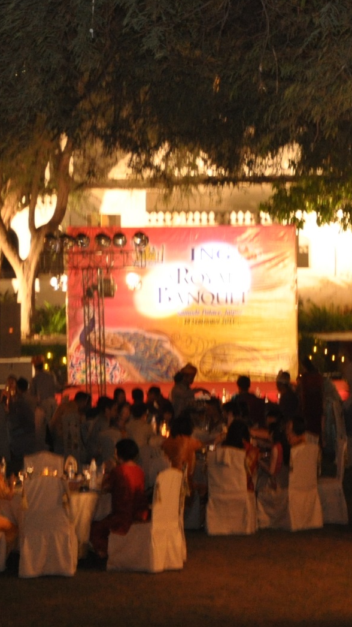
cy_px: 276
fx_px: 2095
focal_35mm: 126
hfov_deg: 9.6
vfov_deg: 17.0
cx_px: 50
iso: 800
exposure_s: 1/6
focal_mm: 35
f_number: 4.5
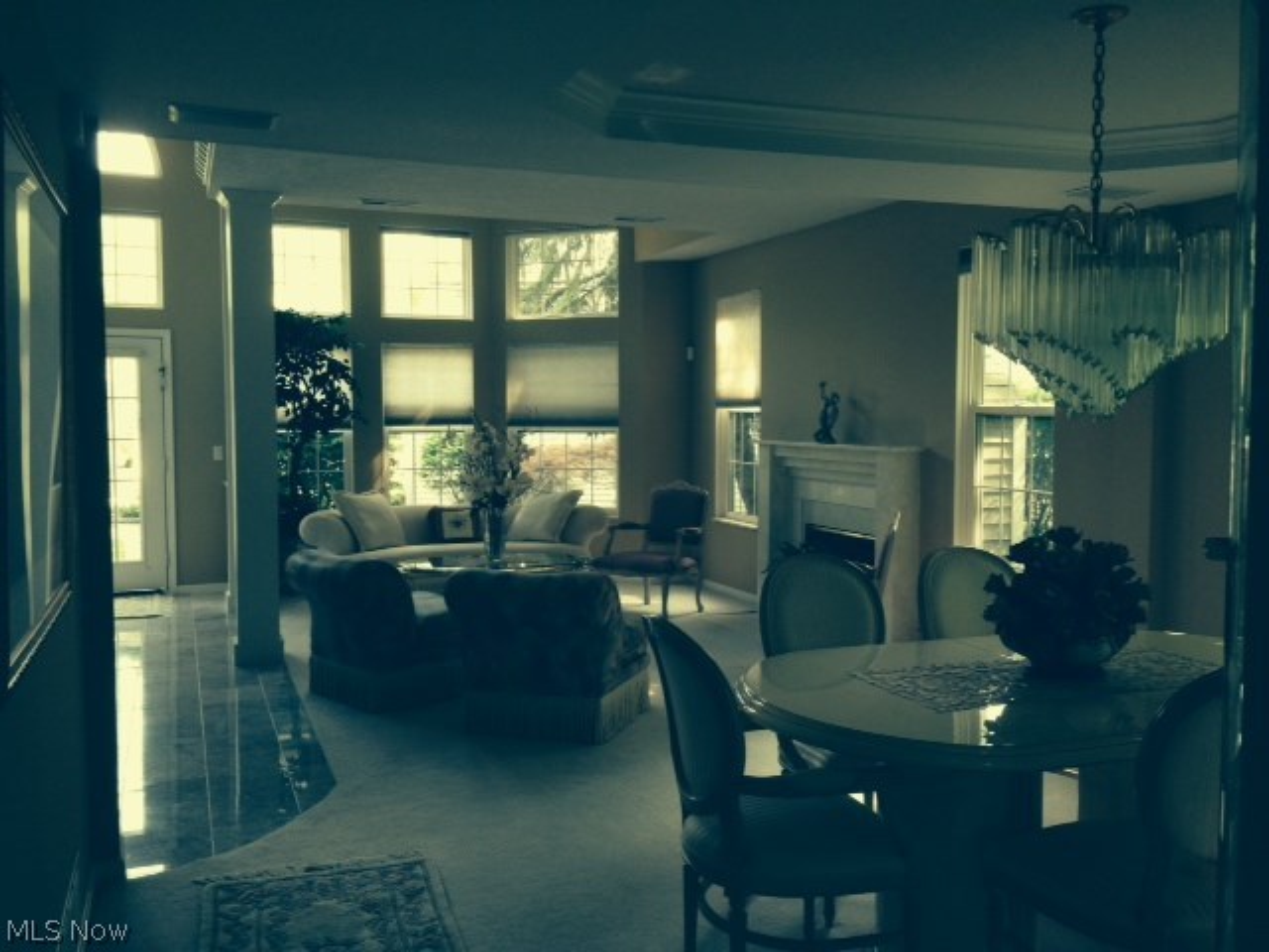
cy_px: 476
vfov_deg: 42.9
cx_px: 634
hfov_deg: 55.4
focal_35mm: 33
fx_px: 1210
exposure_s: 1/60
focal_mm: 4.12
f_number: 2.4
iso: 64
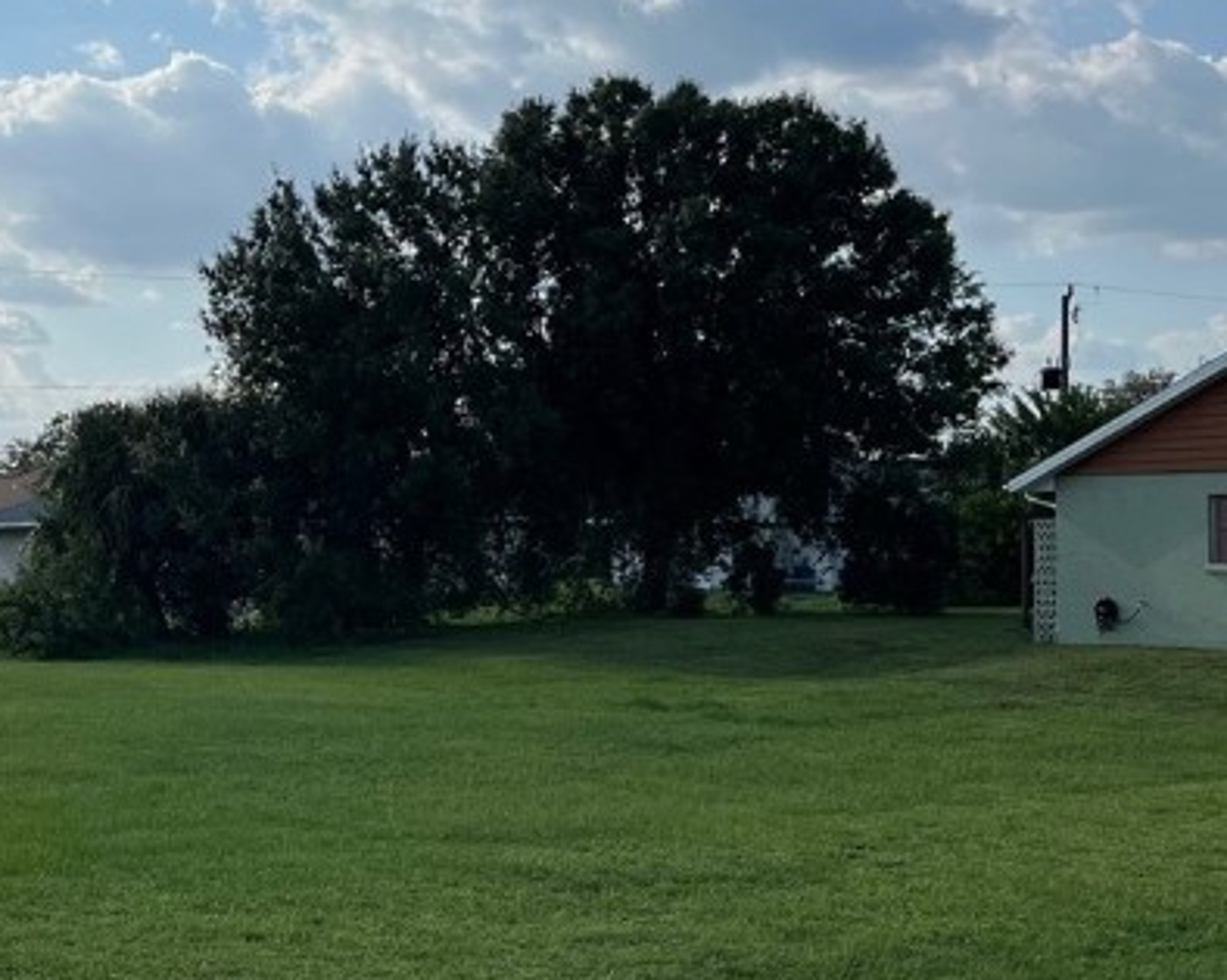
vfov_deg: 23.1
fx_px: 2396
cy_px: 510
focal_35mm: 66
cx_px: 131
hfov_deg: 27.7
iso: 50
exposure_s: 1/8403
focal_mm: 5.1
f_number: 1.6
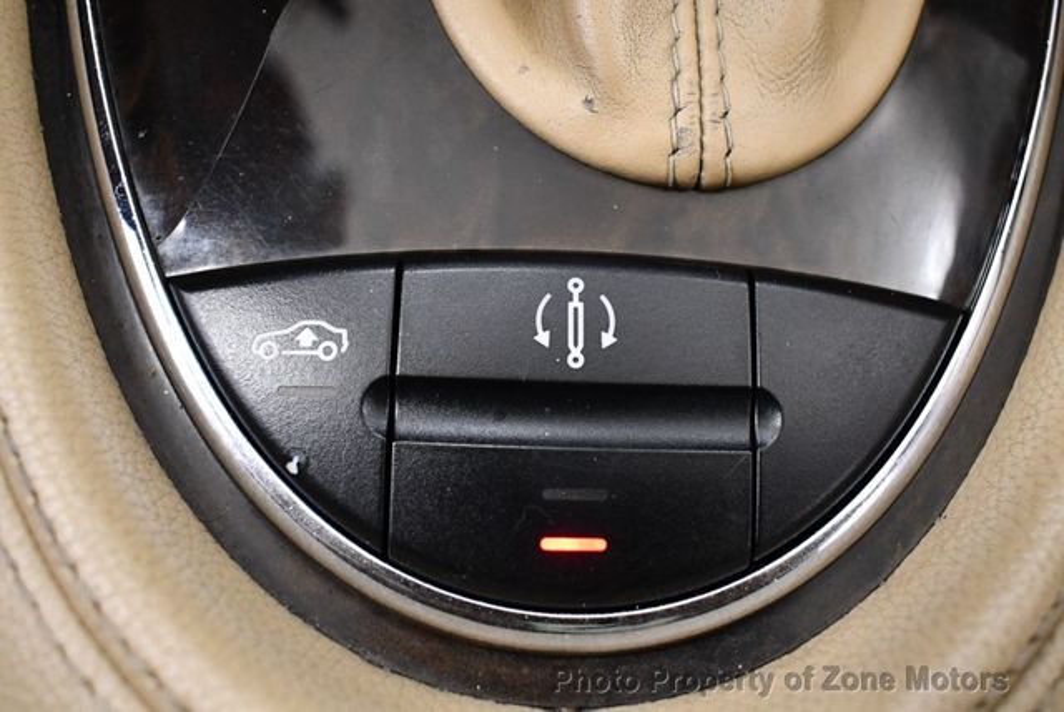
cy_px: 356
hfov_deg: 53.1
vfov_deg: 36.9
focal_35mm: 36
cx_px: 532
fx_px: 1065
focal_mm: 18
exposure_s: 1/125
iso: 3200
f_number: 3.5
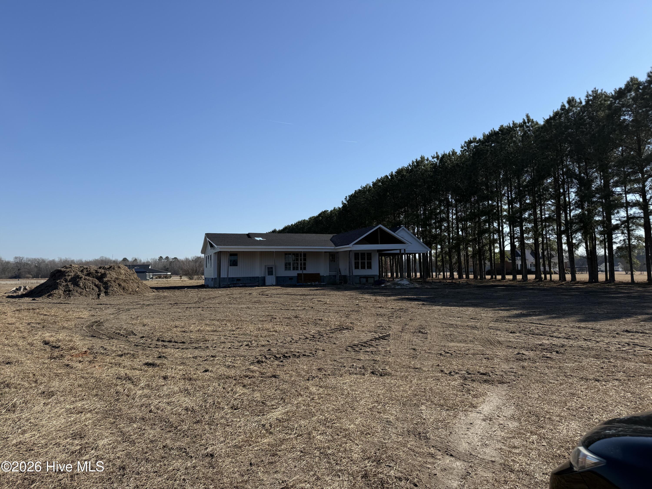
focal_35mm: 24
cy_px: 244
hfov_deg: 71.6
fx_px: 452
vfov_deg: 56.8
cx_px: 326
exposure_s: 1/5319
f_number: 1.78
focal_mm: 6.76
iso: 80
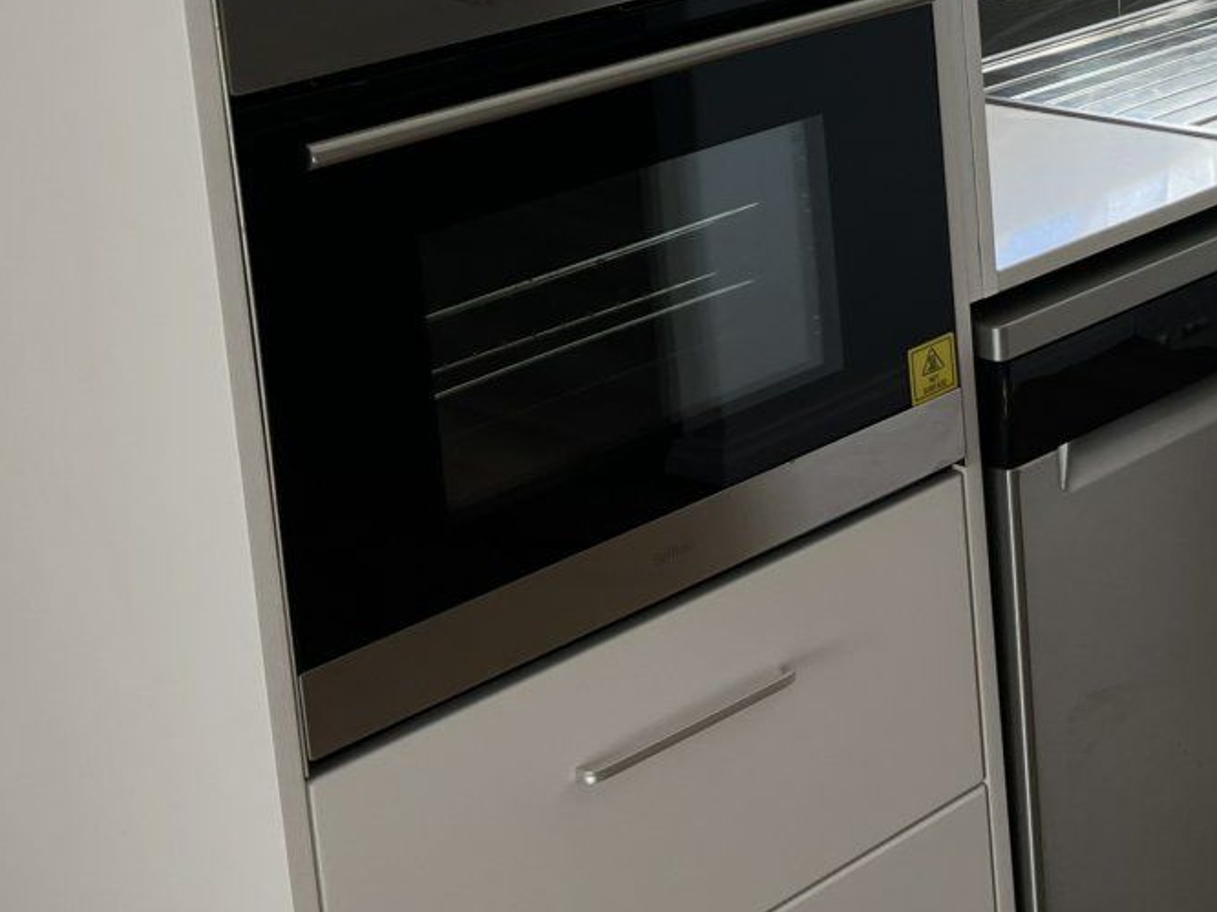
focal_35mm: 75
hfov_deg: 23.1
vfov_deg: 18.6
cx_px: 1584
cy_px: -168
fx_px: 2636
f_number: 1.5
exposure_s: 1/163
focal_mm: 5.7
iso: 40
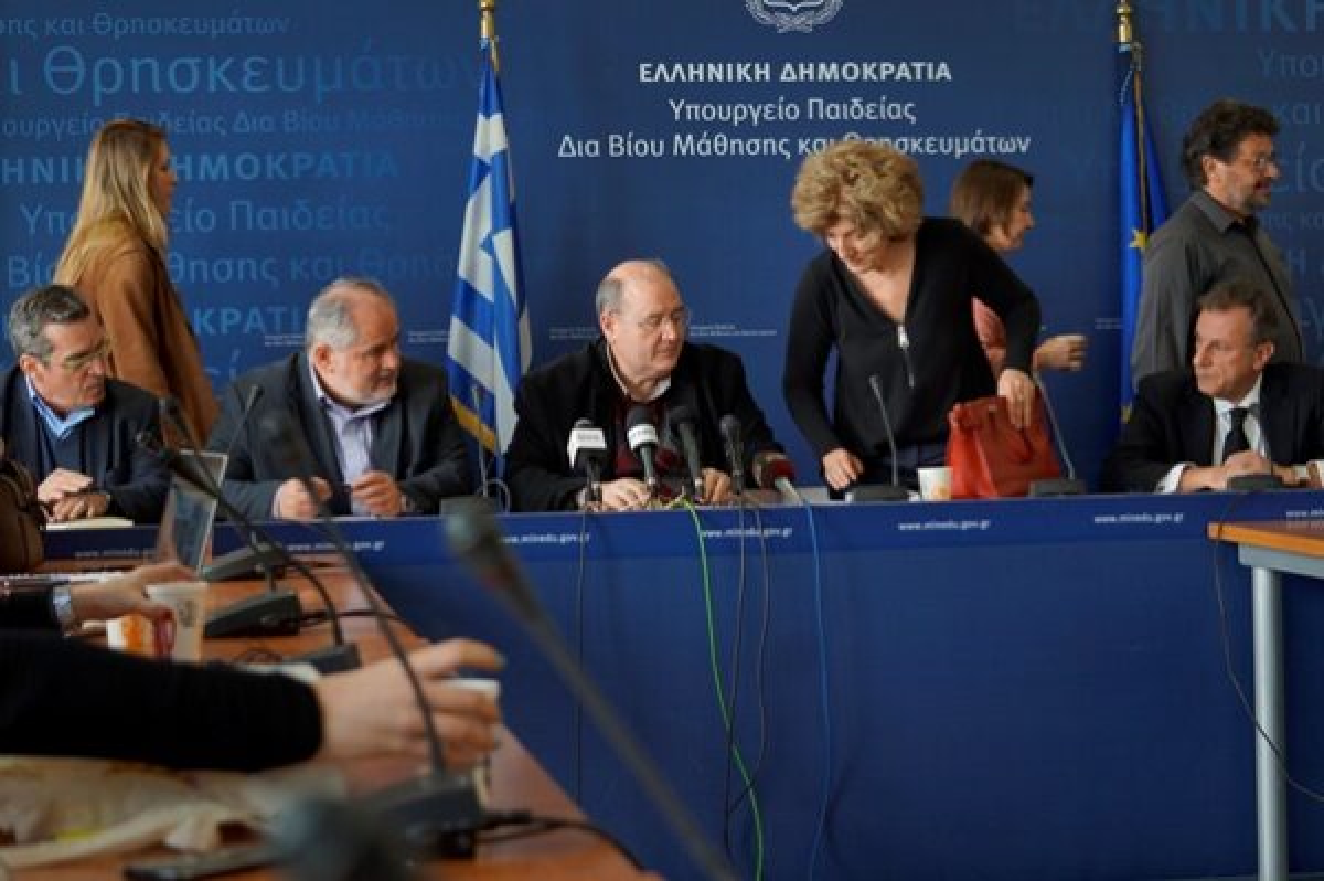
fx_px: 3032
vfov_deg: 16.5
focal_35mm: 82
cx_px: 662
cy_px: 440
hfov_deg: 24.6
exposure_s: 1/160
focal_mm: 55
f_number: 4.5
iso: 500
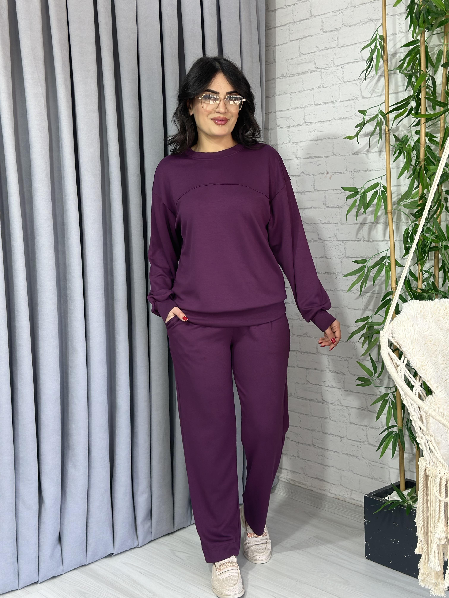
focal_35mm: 48
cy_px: 299
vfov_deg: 39.7
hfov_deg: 30.3
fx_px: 830
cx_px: 224
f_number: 1.78
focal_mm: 6.86
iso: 100
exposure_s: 1/100
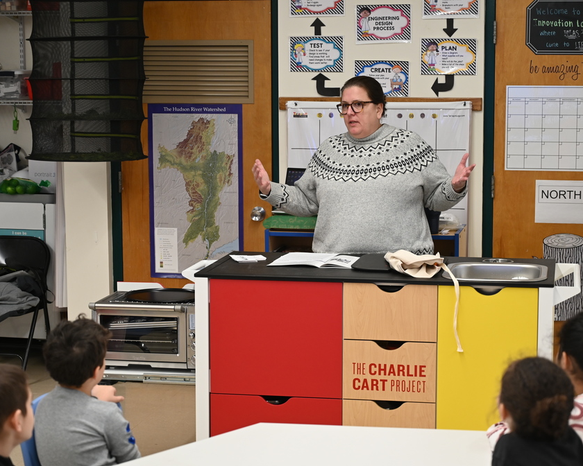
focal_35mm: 80
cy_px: 231
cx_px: 306
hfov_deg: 23.8
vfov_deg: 19.2
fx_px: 1380
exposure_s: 1/125
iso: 900
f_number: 4
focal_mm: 70
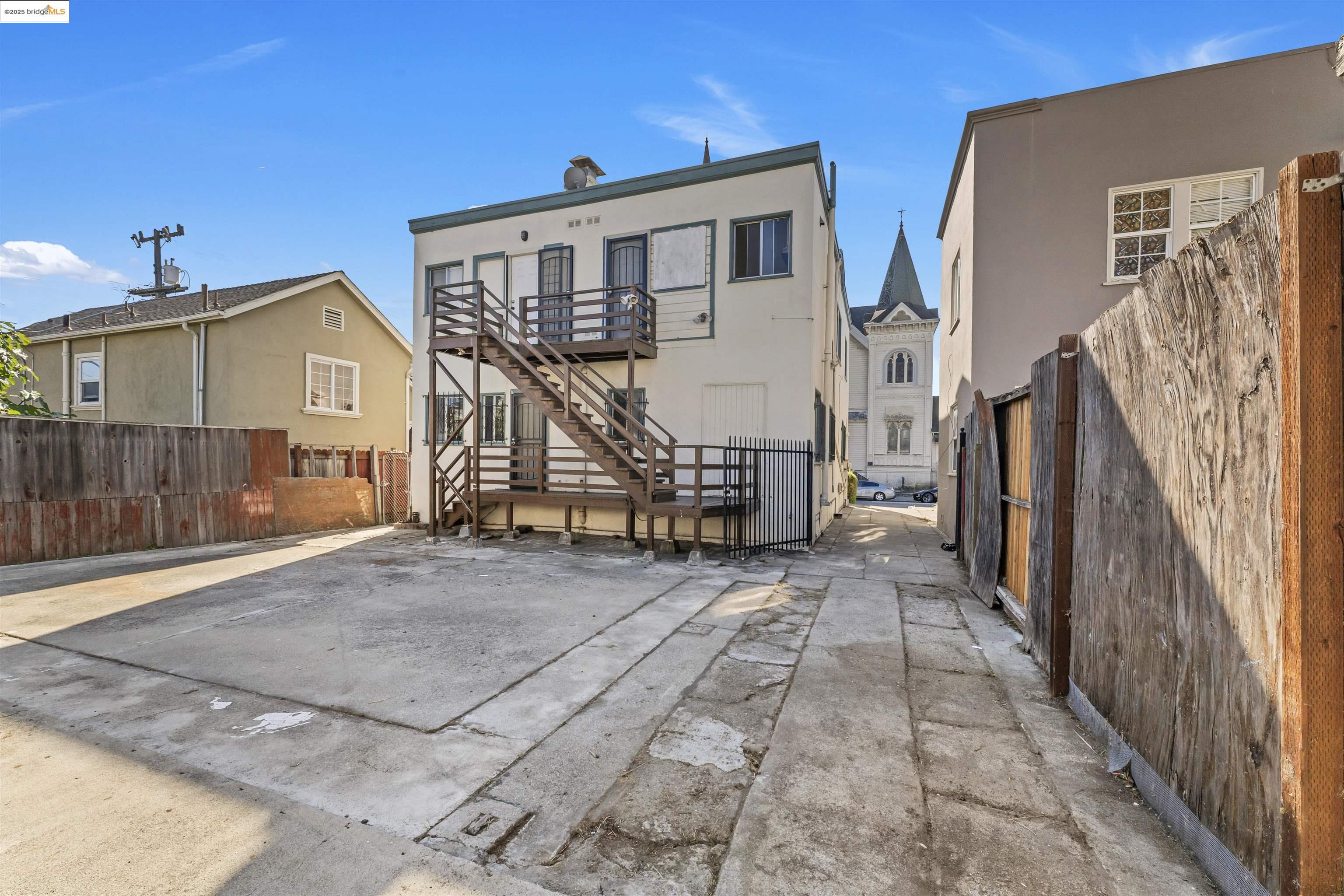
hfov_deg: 104.3
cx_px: 672
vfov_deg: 81.2
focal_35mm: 14
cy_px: 448
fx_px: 523
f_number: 9
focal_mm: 14
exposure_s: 1/60
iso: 500
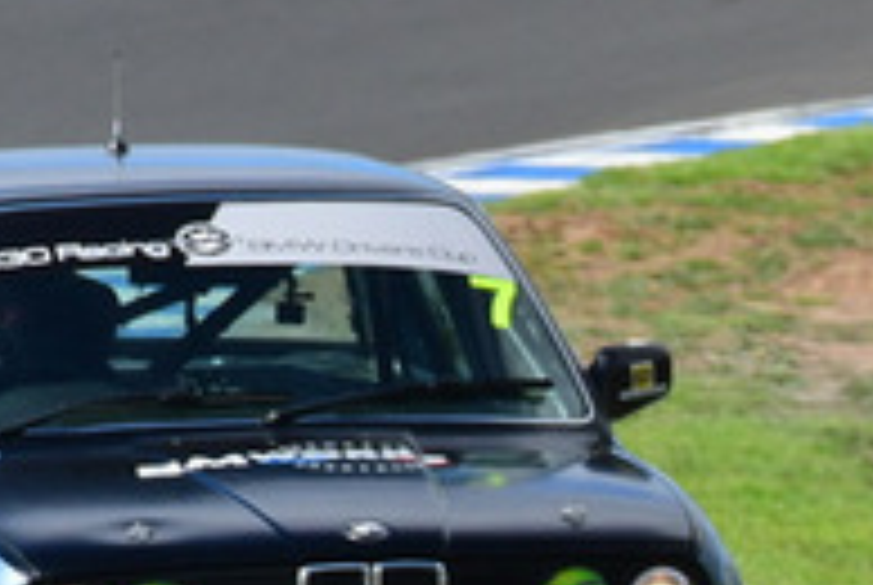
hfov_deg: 0.7
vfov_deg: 0.4
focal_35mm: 3085
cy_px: 954
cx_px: 1683
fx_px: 74924
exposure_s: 1/640
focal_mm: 500
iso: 500
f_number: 11
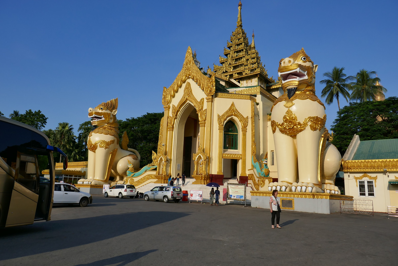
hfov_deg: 71.5
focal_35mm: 25
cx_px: 199
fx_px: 276
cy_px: 133
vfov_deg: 51.3
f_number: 5.6
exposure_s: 1/800
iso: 125
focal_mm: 9.1
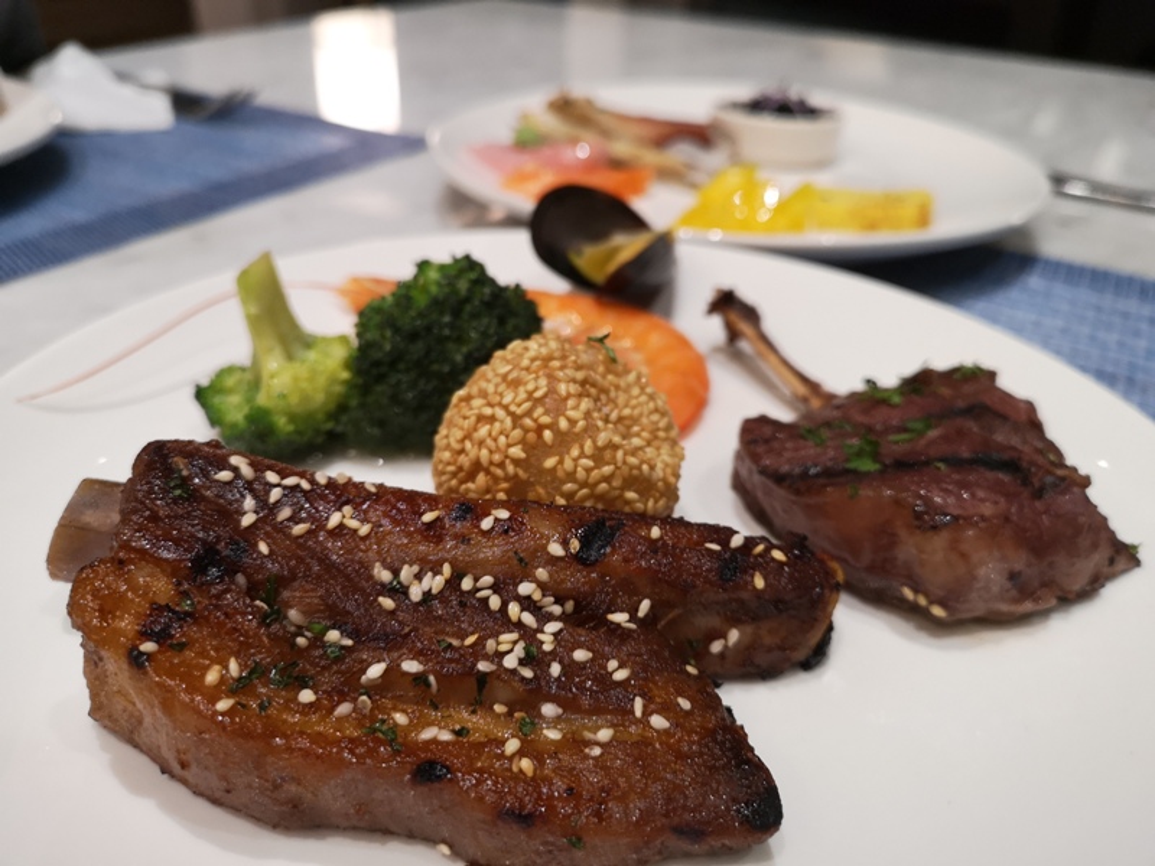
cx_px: 578
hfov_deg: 65.3
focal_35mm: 27
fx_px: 901
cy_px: 433
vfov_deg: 51.4
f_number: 1.8
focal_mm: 3.95
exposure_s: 1/33.3
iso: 250
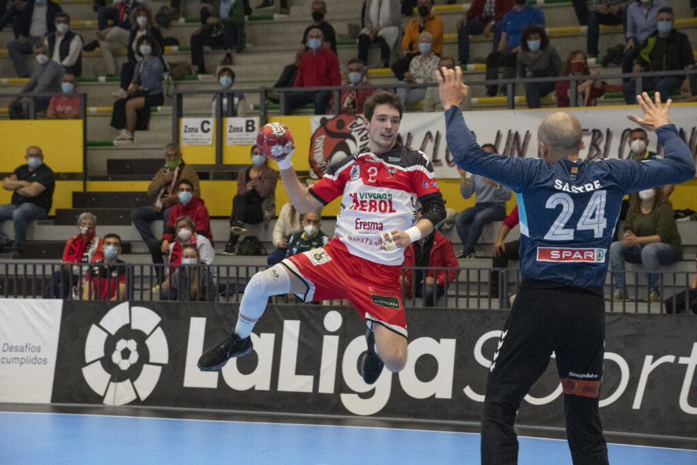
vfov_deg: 11.4
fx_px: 2324
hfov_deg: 17.1
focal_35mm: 120
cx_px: 348
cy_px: 232
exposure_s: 1/640
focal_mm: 80
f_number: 6.3
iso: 3200
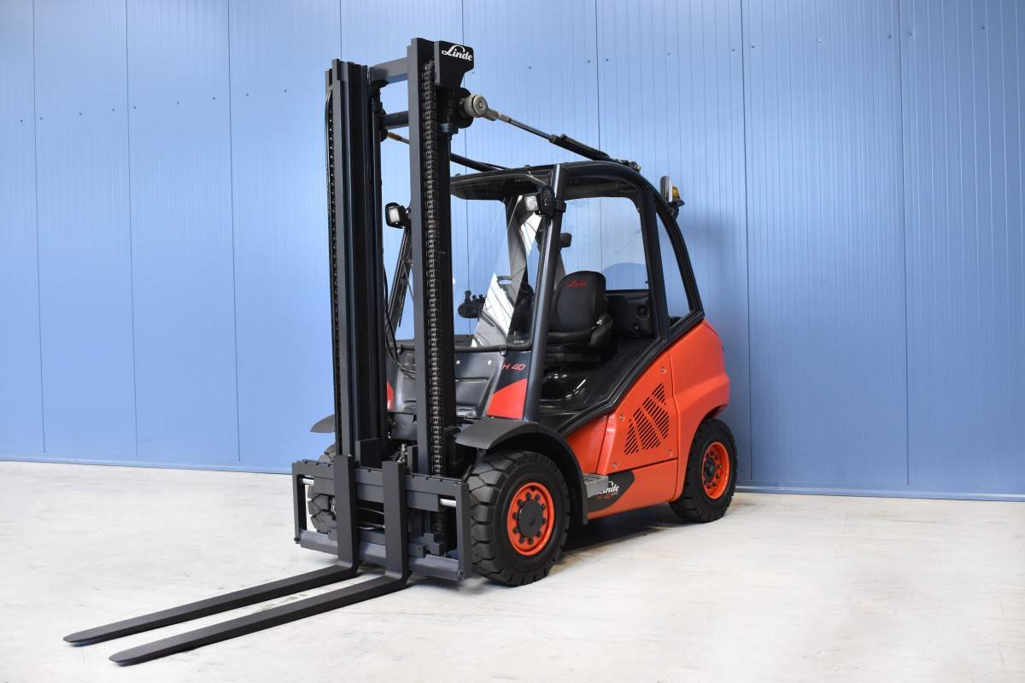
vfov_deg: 36.9
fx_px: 1025
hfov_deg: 53.1
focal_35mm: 36
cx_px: 512
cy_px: 342
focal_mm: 24
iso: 1250
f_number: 5.6
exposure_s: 1/100
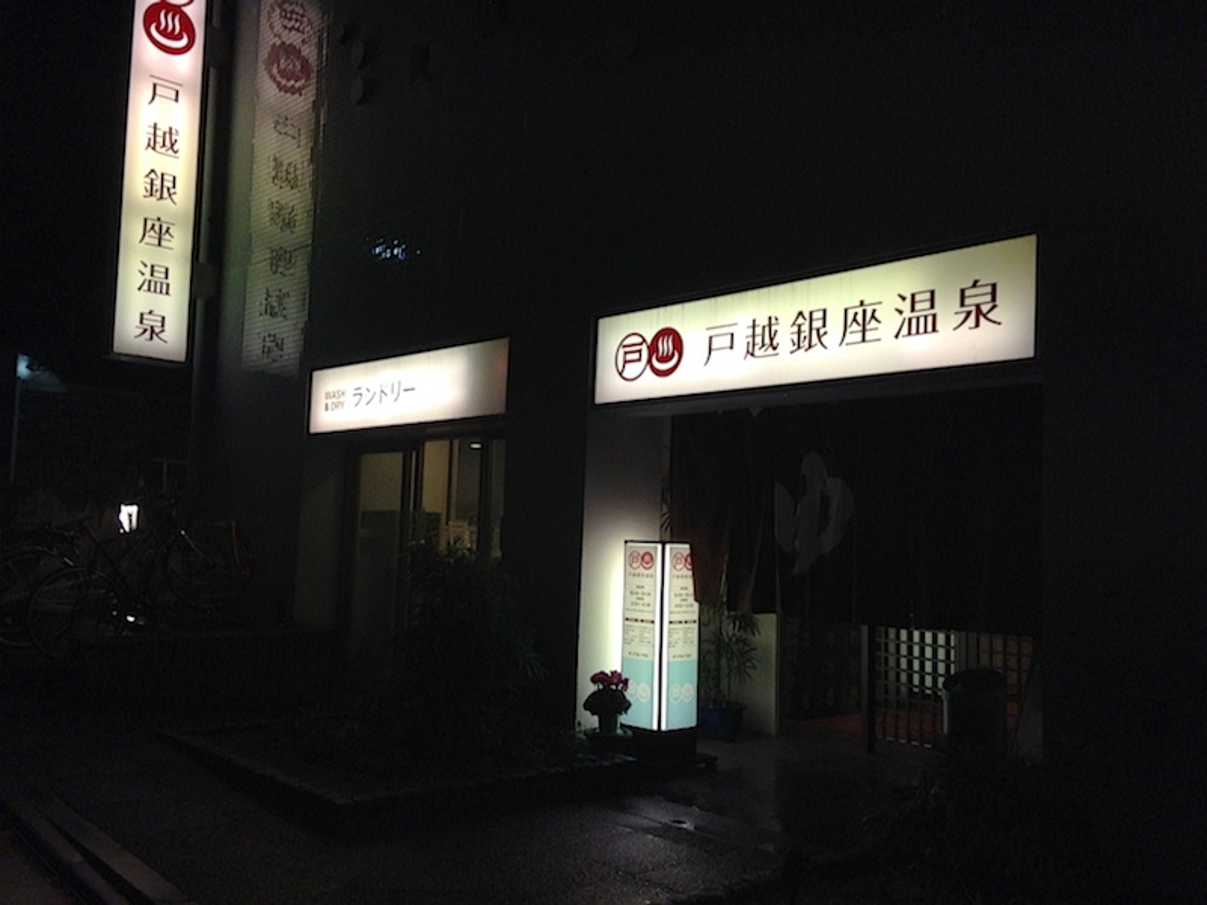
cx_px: 604
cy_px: 452
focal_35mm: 33
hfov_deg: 55.4
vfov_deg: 42.9
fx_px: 1151
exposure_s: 1/183
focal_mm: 4.12
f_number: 2.4
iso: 200
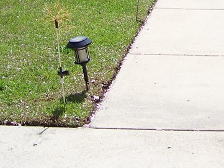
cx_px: 235
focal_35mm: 102
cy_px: -49
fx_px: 660
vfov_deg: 14.0
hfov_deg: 18.6
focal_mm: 5.85
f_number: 2.8
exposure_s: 1/800
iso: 64
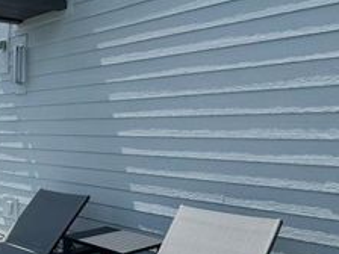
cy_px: 166
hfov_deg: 32.9
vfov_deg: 32.6
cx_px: -93
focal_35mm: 44
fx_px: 431
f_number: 2.2
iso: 40
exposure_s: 1/2415
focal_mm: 2.22
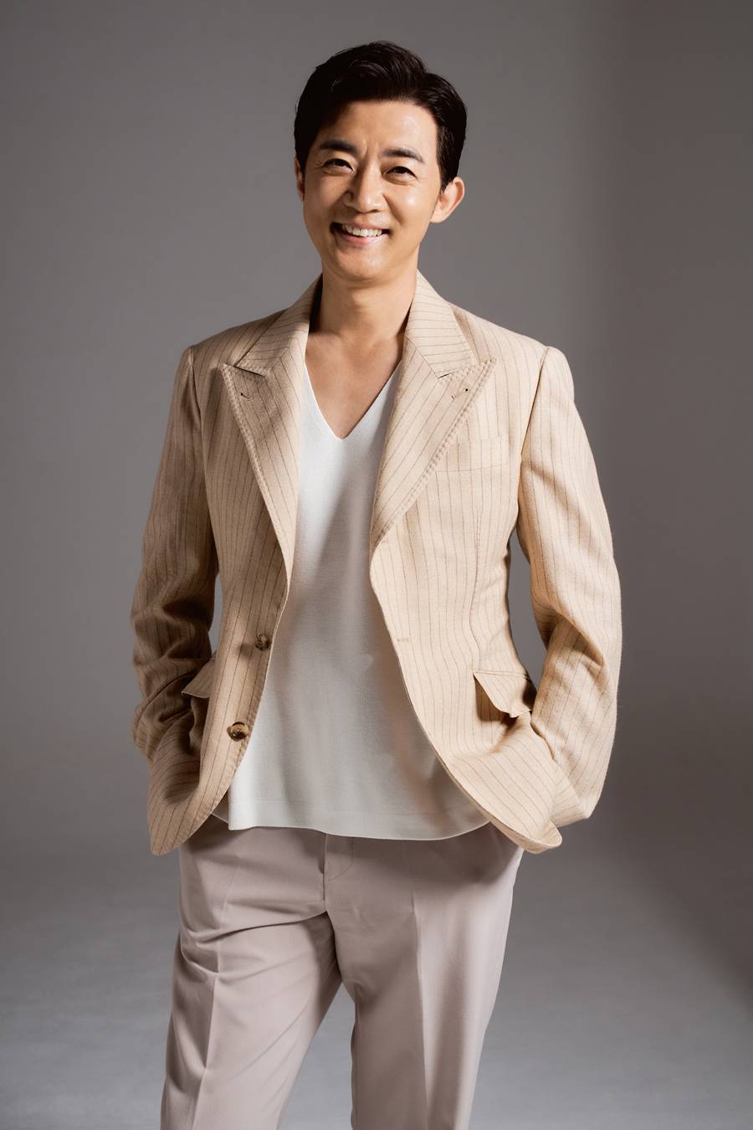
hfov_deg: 25.1
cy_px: 565
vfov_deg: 36.9
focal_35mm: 54
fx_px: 1694
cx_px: 376
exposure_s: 1/125
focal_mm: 54
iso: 500
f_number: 5.6
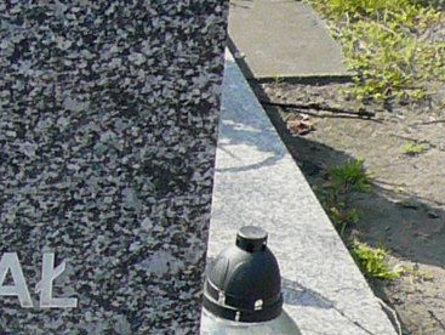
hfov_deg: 9.1
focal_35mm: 209
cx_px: -319
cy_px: 427
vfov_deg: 7.1
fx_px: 2689
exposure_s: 1/500
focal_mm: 5.2
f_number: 2.9
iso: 100
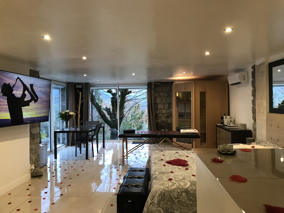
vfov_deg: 49.7
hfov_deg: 63.4
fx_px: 230
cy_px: 106
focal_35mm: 28
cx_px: 142
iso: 40
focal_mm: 3.99
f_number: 1.8
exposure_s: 1/17
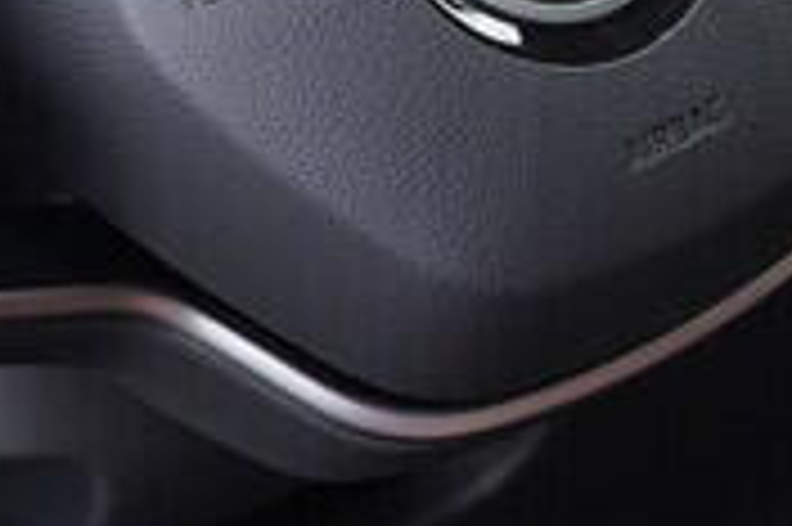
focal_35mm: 210
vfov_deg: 6.5
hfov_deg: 9.4
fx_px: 4616
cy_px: -74
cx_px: 1404
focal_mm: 24
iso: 320
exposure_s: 1/40
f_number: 2.8
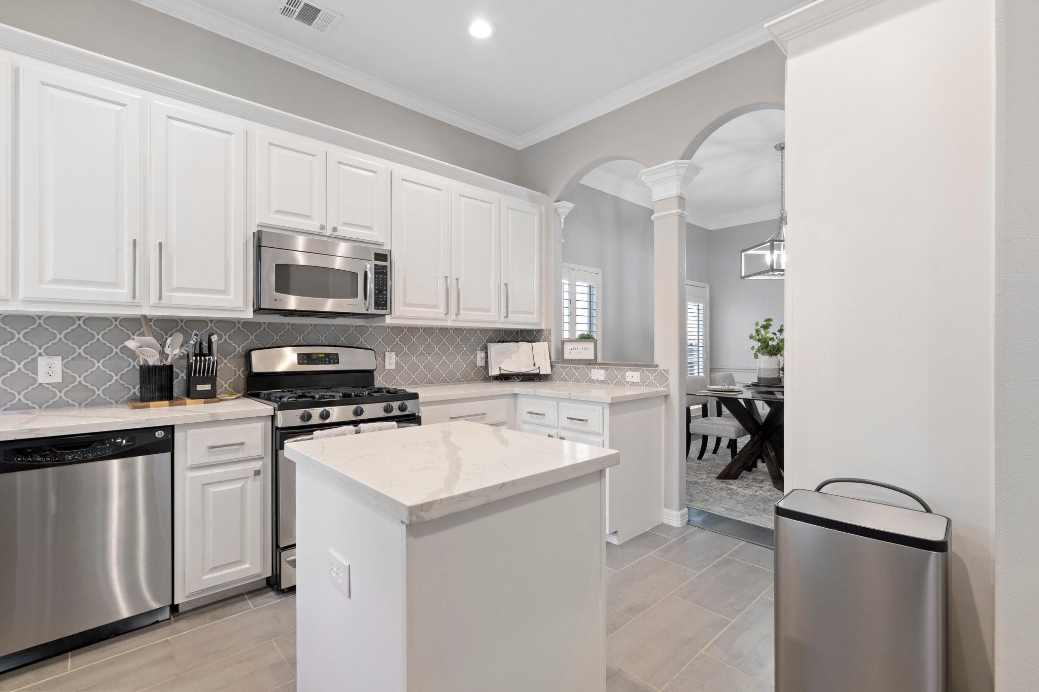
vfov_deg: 73.7
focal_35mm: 16
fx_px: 462
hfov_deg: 96.7
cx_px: 520
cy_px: 346
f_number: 9
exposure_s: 1/1.67
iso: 320
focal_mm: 16
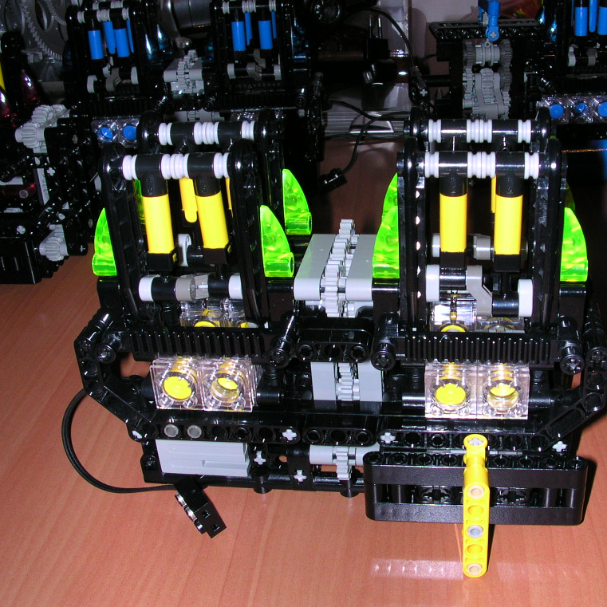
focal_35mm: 44
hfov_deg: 38.1
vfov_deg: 38.3
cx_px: 377
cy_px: 305
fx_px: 873
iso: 100
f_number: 4.5
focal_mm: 5.6
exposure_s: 1/60
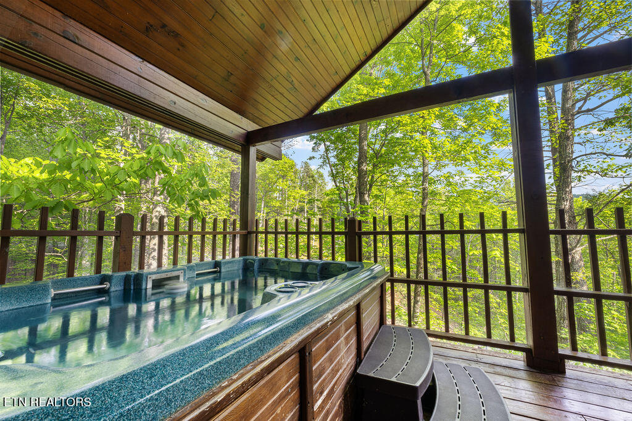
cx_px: 316
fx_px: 246
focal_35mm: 14
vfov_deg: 81.2
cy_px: 210
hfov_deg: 104.2
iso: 100
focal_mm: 14
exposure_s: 1.3
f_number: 22
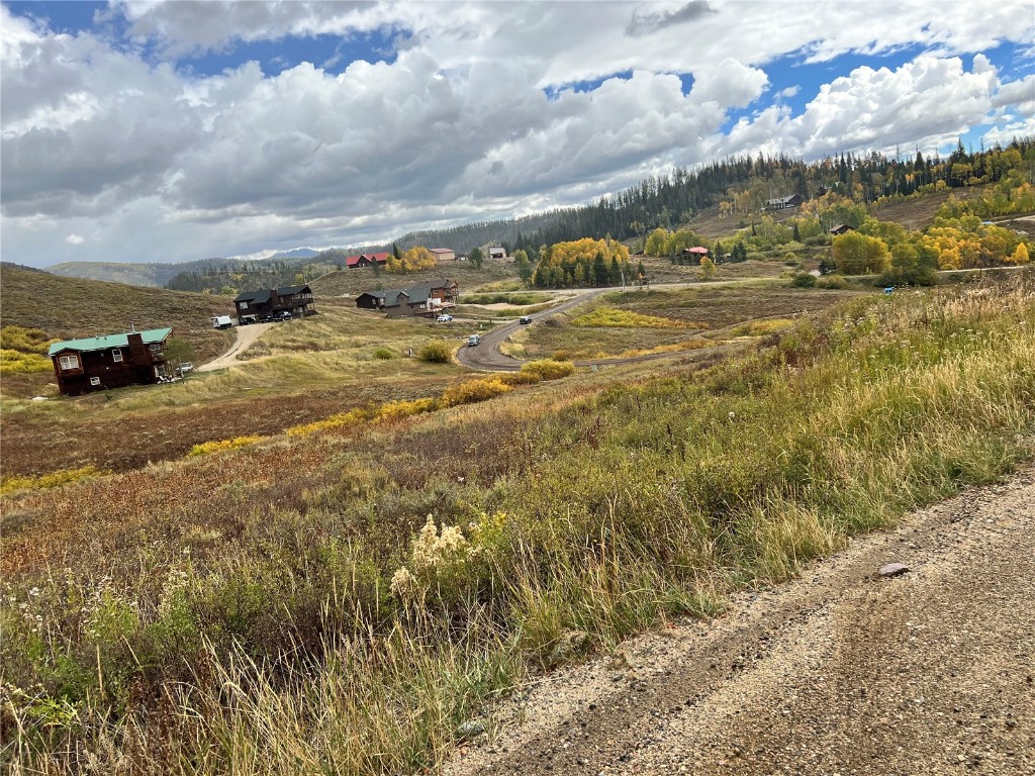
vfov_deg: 53.1
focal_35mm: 26
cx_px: 518
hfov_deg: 67.3
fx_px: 777
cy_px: 388
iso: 50
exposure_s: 1/2083
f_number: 1.5
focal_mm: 5.7
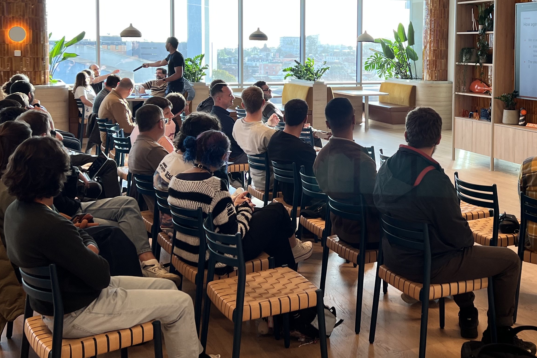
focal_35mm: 47
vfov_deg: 28.3
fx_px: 701
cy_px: 94
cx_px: 368
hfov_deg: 41.2
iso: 50
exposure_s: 1/120
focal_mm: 5.7
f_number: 1.5
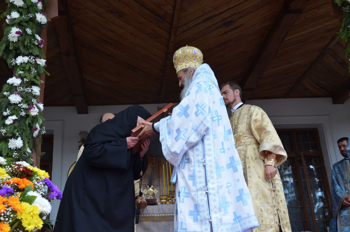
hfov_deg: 41.2
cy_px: 116
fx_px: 466
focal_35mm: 48
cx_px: 175
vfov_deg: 27.9
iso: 200
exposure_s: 1/125
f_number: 5.6
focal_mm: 32
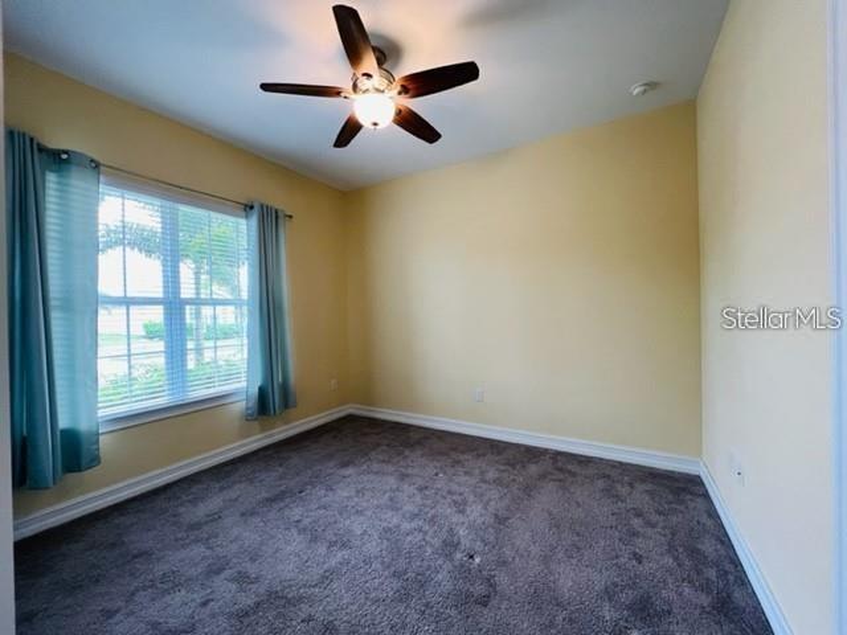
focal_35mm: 13
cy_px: 318
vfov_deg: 89.9
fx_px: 318
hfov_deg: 106.2
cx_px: 424
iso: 200
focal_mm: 1.57
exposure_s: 1/120
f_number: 1.8
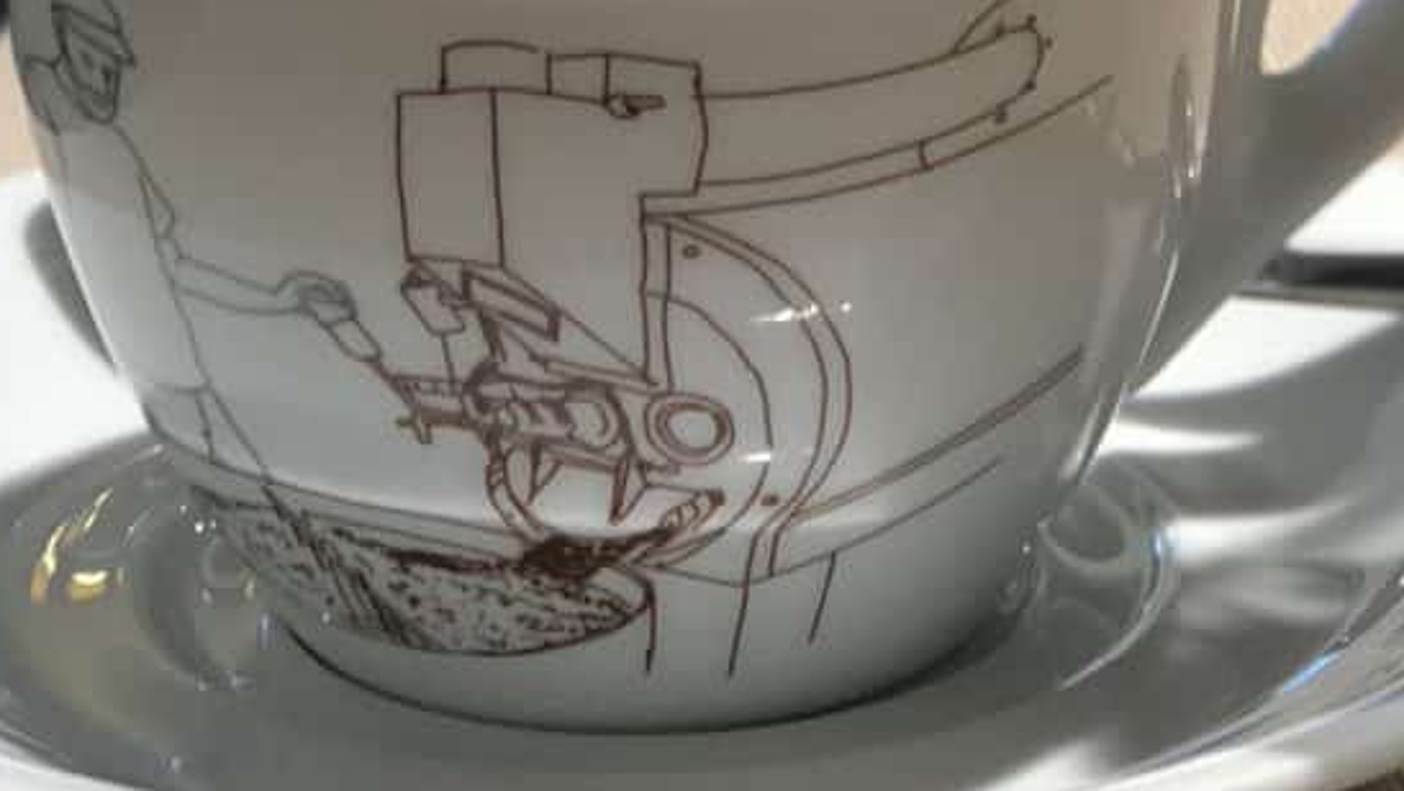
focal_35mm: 218
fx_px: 8118
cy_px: -378
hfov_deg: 9.9
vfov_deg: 5.5
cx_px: 955
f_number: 2.8
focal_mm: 6.6
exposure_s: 1/50
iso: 250
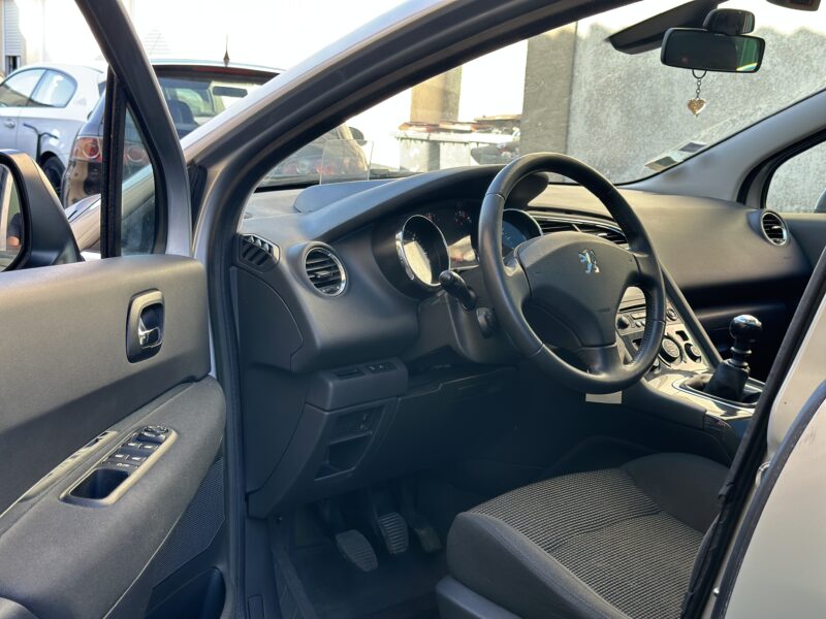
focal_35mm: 48
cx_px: 413
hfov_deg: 39.7
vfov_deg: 30.3
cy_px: 310
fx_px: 1145
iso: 64
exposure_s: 1/166
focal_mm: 6.86
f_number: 1.78
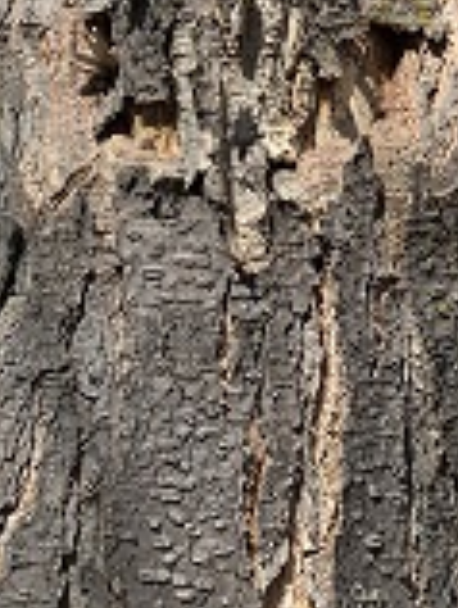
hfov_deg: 22.2
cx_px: 308
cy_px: -115
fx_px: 1161
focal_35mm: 66
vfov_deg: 26.2
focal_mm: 4.25
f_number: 1.8
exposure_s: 1/1350
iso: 25
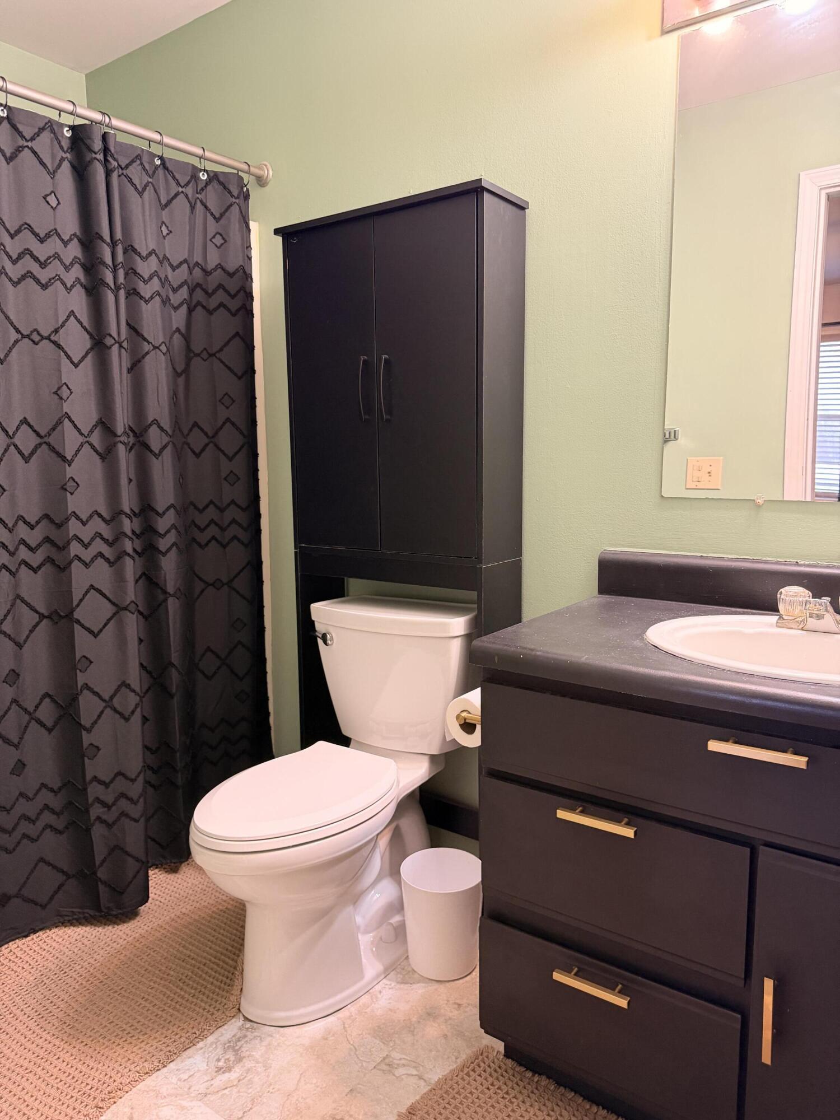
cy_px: 560
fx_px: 777
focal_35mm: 24
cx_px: 420
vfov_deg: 71.6
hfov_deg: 56.8
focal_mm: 6.76
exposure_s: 1/60
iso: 400
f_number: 1.78
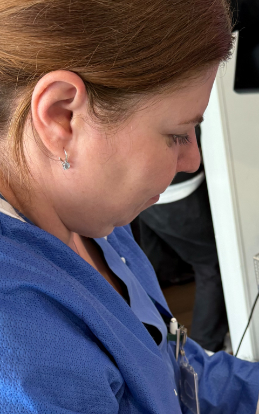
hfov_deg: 23.8
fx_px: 599
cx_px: 229
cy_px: 320
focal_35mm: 53
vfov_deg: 37.1
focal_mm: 6.76
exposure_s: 1/85
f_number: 1.78
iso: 200
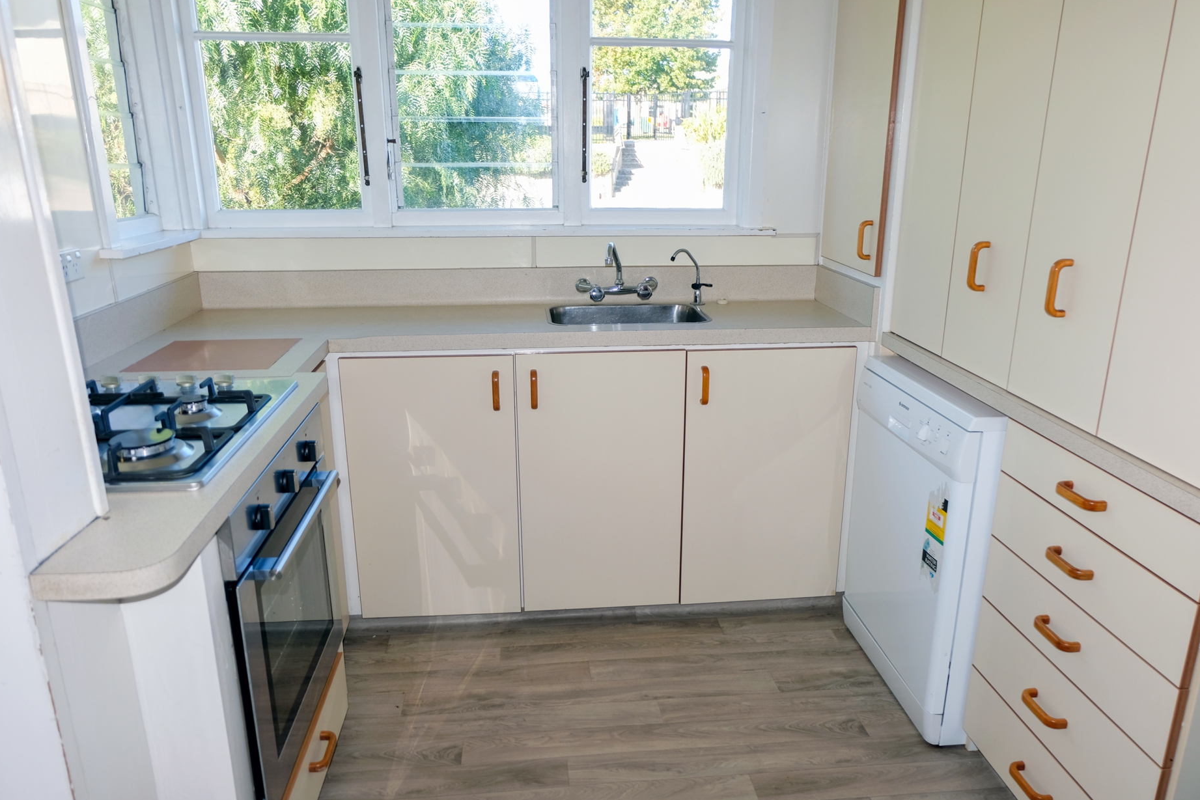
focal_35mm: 25
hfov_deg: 71.5
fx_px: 833
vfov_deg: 51.3
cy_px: 403
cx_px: 607
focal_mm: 16
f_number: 3.5
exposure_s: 1/125
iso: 200
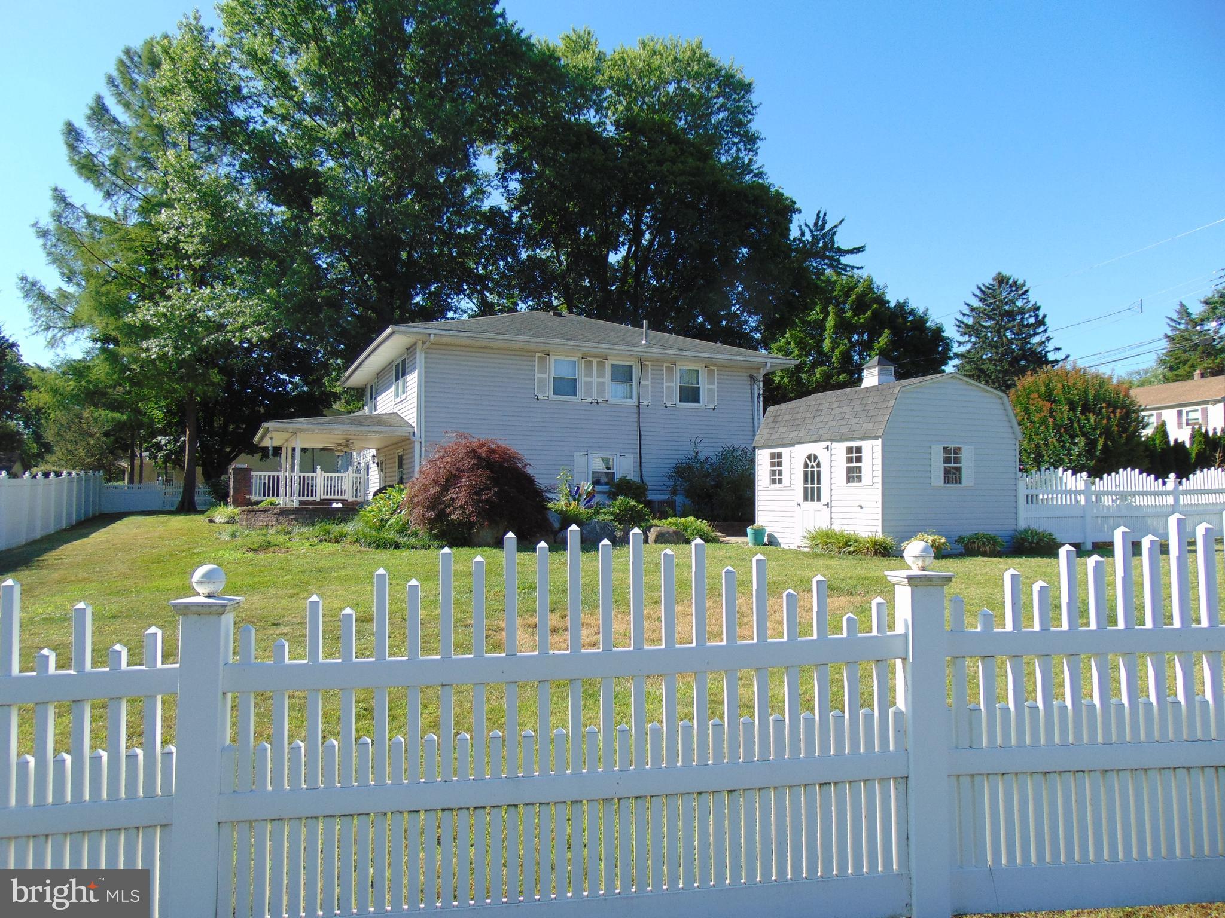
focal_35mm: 25
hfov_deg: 69.4
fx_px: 885
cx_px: 612
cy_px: 459
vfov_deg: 54.9
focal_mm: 4.5
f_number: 3
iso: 80
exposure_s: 1/800
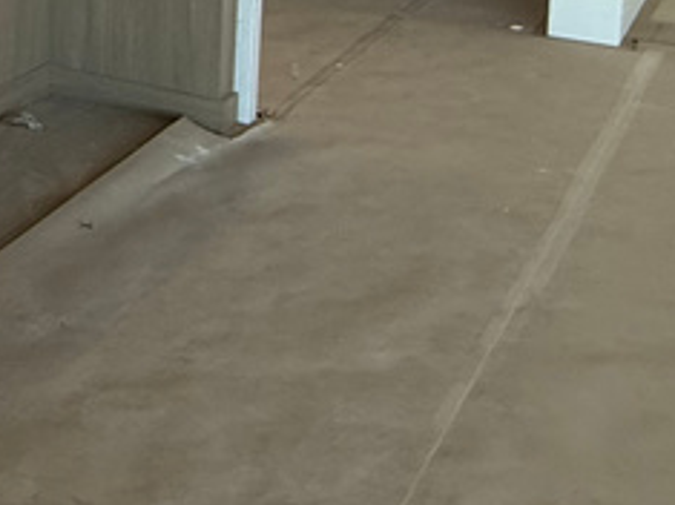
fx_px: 1189
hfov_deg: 21.8
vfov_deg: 21.4
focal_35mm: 61
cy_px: -172
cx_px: -503
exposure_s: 1/120
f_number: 2.2
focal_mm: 2.22
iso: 100
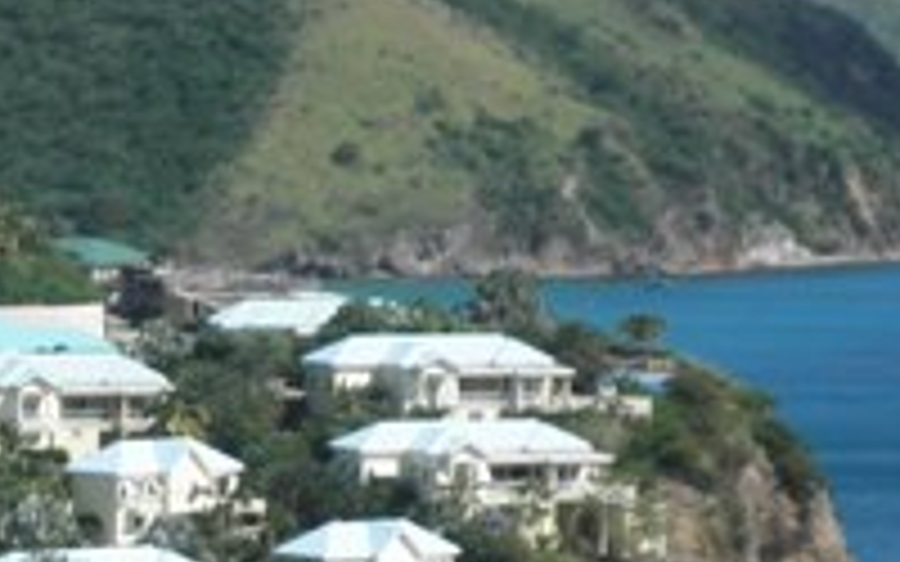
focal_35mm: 247
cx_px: -306
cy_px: 836
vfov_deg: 5.3
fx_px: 6058
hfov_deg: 8.4
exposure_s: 1/640
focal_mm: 12.9
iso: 64
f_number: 4
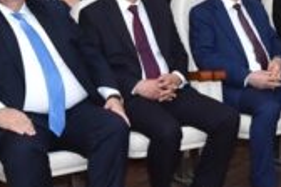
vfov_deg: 11.6
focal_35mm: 115
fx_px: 898
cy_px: -43
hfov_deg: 17.7
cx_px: 84
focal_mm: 30
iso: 2000
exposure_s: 1/160
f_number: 5
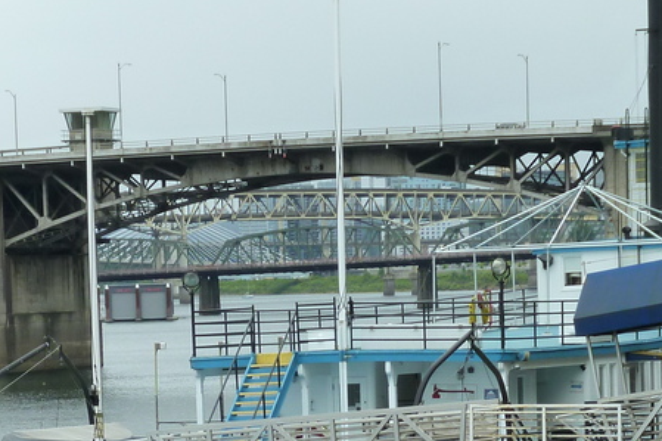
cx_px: 233
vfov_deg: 8.0
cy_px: 559
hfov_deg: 12.2
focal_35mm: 169
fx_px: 3106
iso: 125
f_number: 4.6
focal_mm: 10.3
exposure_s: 1/160
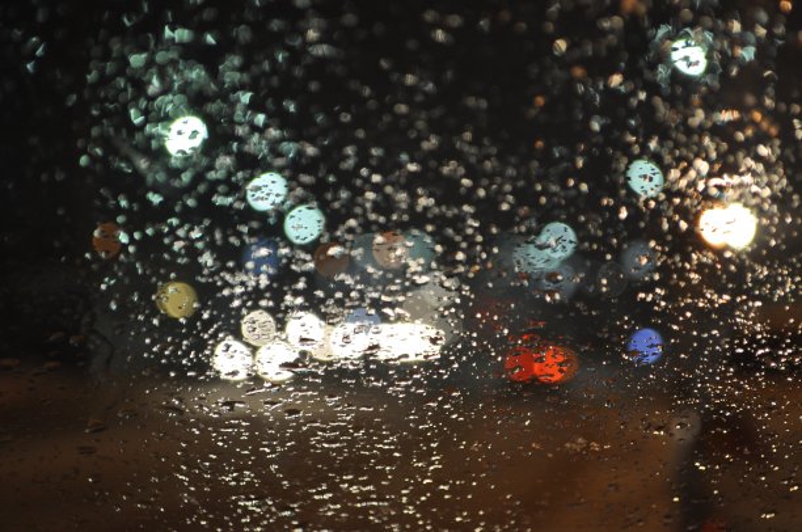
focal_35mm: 82
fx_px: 1835
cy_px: 266
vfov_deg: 16.5
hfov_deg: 24.7
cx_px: 401
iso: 720
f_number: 6.3
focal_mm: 55
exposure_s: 1/15
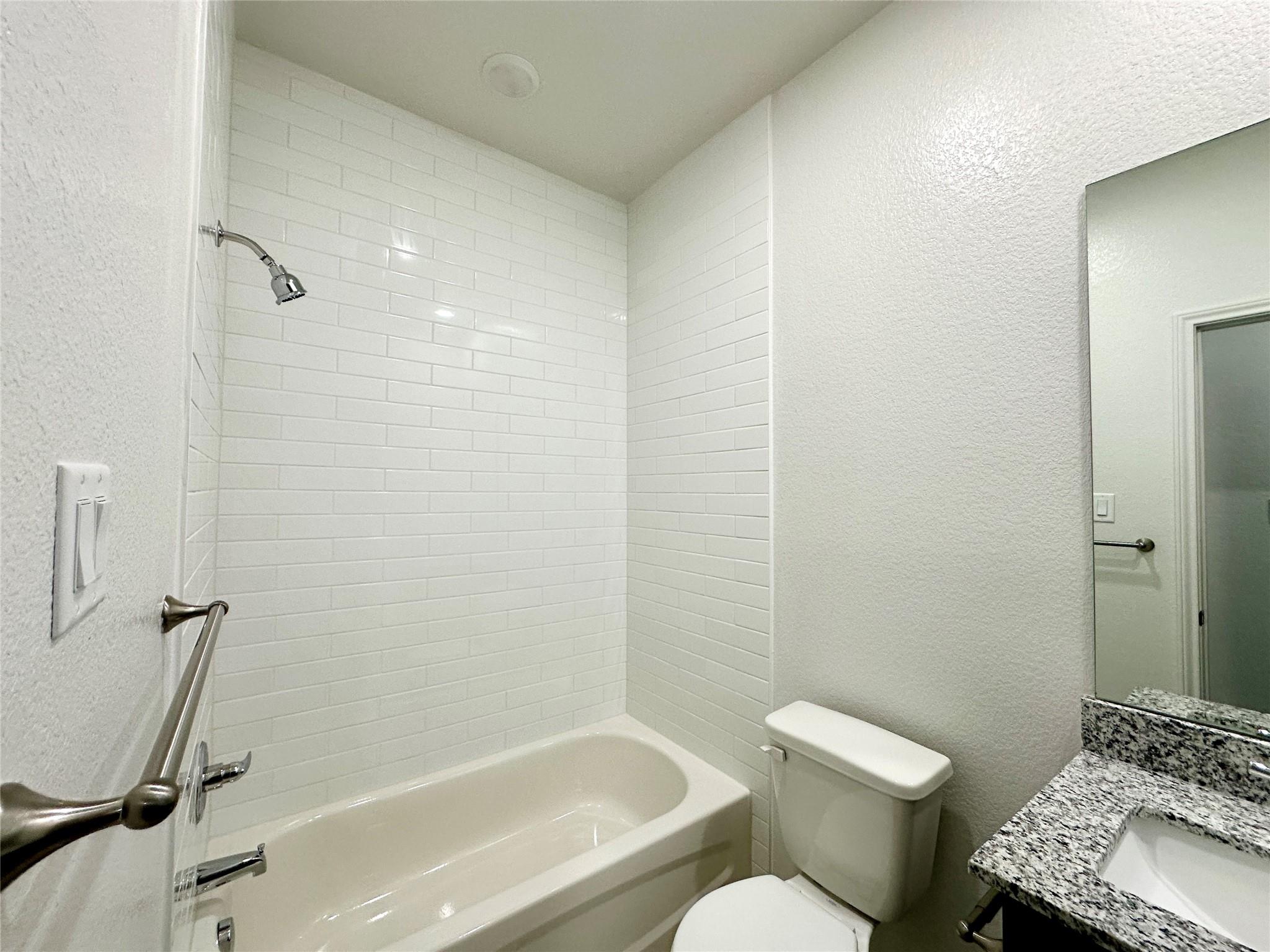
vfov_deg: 85.7
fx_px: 514
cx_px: 635
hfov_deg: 102.1
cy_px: 476
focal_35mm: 14
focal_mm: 2.22
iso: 125
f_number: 2.2
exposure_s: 1/120
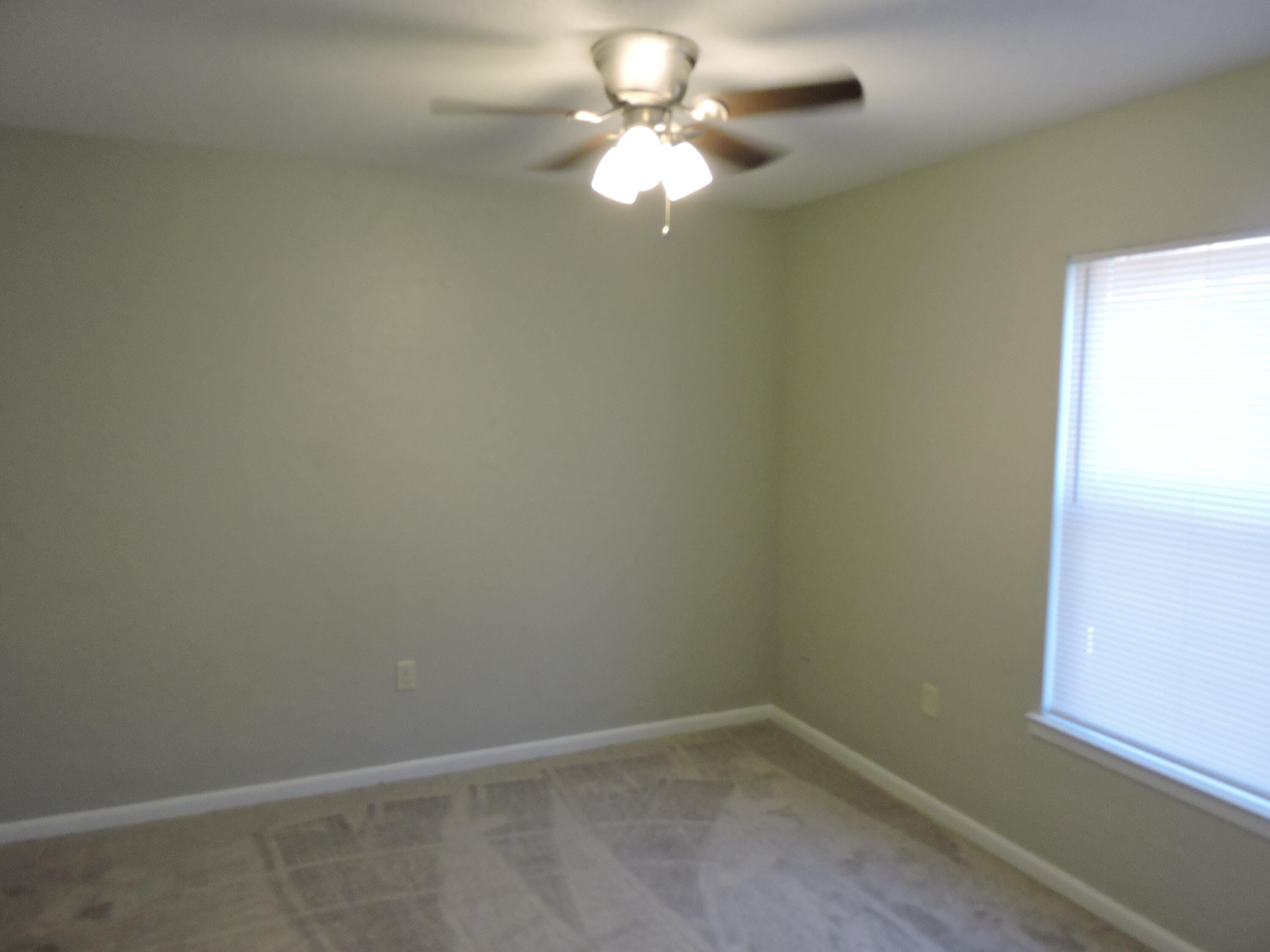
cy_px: 476
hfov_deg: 71.6
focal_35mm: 24
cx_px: 635
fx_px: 881
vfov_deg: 56.8
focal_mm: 4.3
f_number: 3.3
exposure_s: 1/30
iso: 360
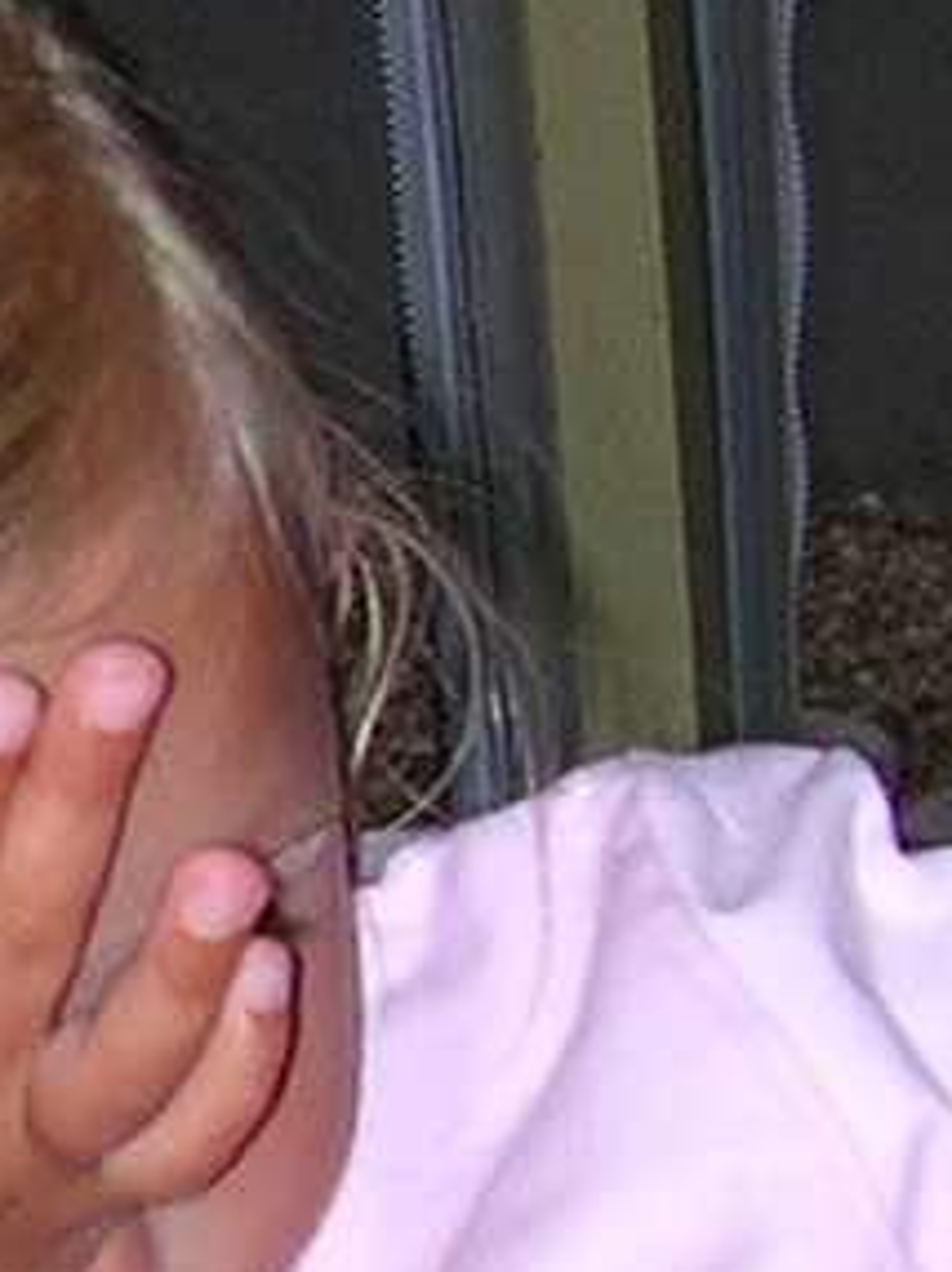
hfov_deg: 6.9
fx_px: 7602
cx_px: -894
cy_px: 1050
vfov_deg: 9.5
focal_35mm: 207
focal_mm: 5.6
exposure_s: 1/60
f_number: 2.7
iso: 100
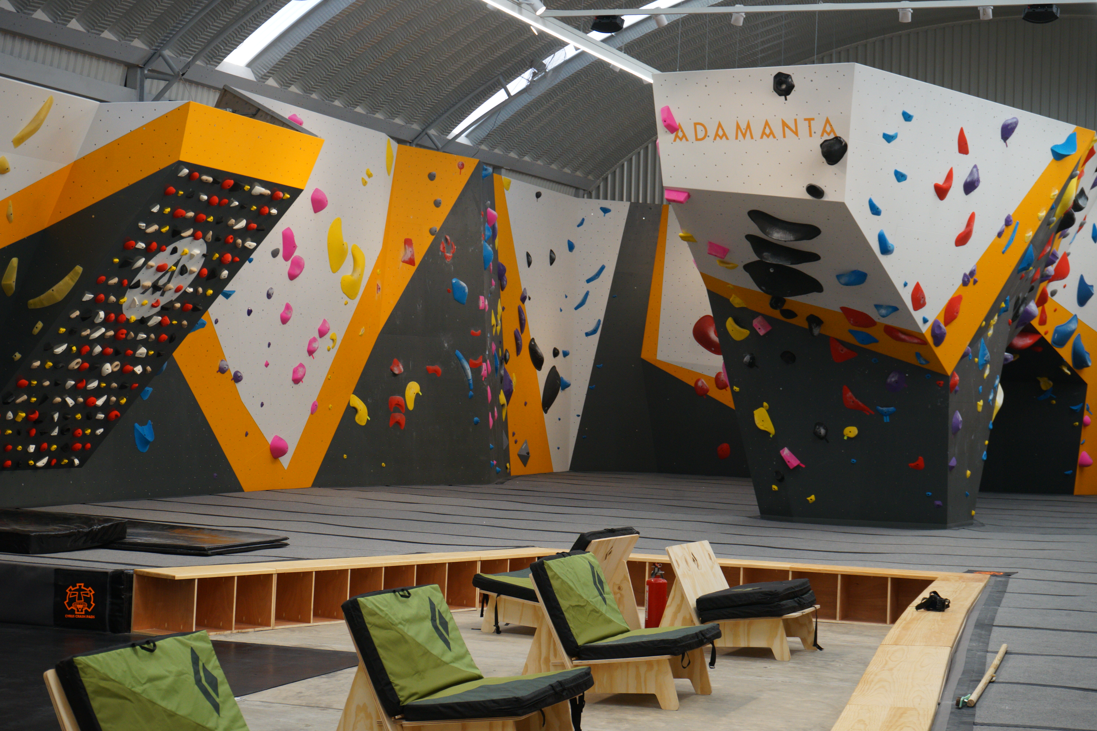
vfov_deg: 19.5
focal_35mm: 70
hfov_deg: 28.8
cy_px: 366
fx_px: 2133
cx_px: 548
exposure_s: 1/100
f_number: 8
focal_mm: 70
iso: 1000
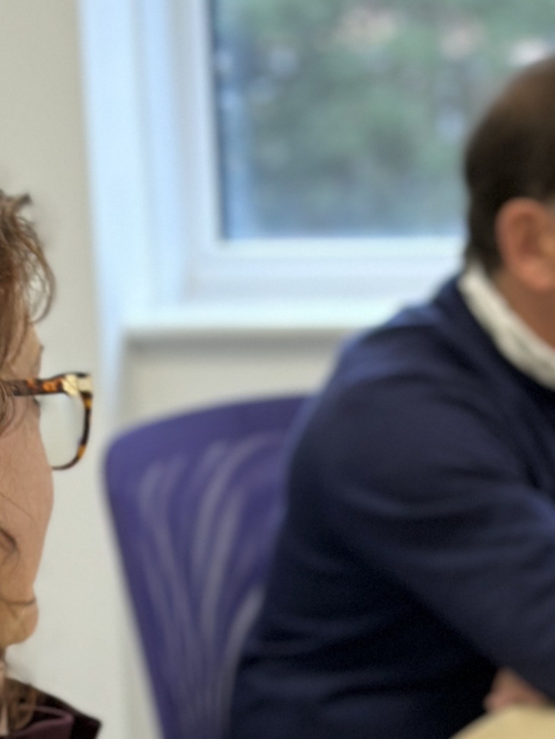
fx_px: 3527
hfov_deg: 9.0
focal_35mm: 165
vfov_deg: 11.8
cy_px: 776
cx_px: 515
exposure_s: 1/100
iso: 100
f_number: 1.78
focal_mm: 6.86
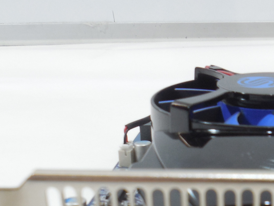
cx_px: 253
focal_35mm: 78
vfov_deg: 18.0
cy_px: 248
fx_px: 618
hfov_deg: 24.2
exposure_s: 1/40
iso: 125
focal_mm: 4.6
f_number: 3.5
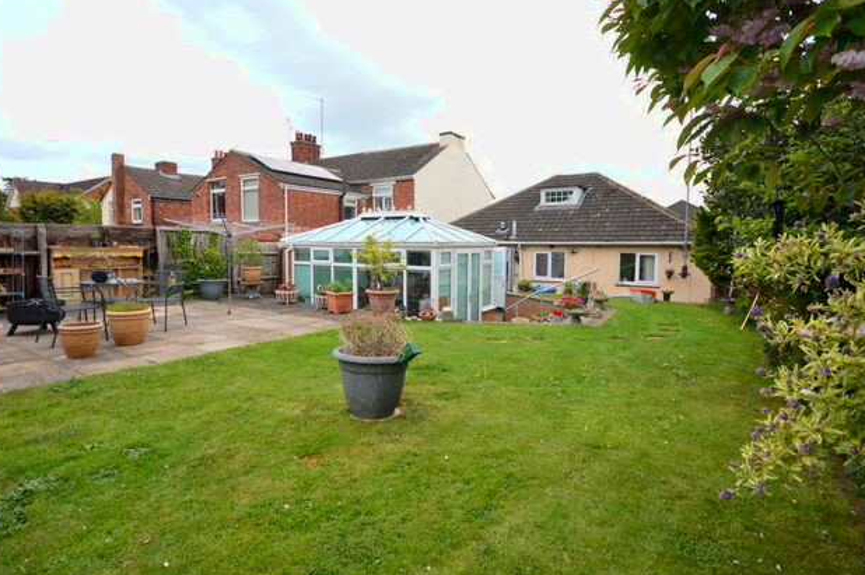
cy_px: 266
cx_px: 426
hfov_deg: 93.3
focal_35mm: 17
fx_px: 408
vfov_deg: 70.2
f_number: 5.6
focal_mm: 10
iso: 100
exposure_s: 1/125
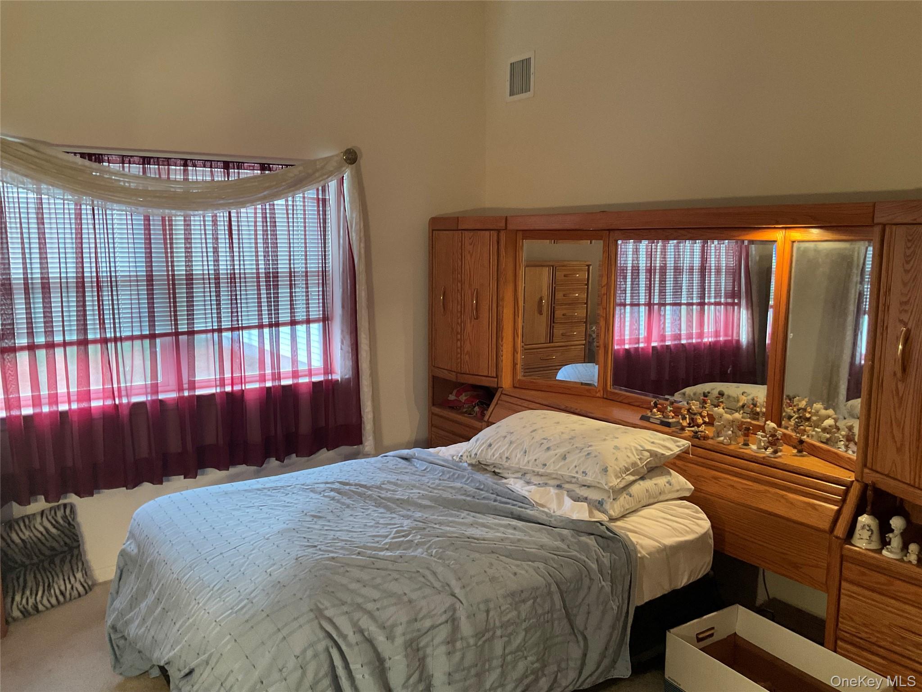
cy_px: 346
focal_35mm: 29
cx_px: 461
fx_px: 772
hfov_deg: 61.7
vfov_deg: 48.2
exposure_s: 1/60
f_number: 1.8
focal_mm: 3
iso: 200
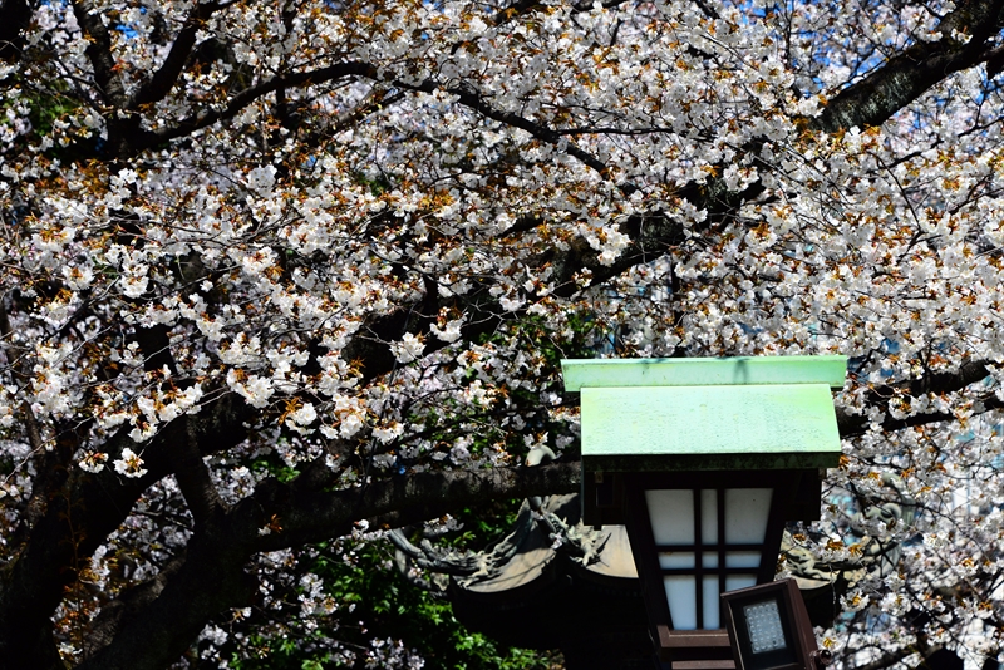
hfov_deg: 15.2
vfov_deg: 10.2
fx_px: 3766
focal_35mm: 135
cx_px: 502
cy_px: 335
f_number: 10
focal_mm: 135
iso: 400
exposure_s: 1/400
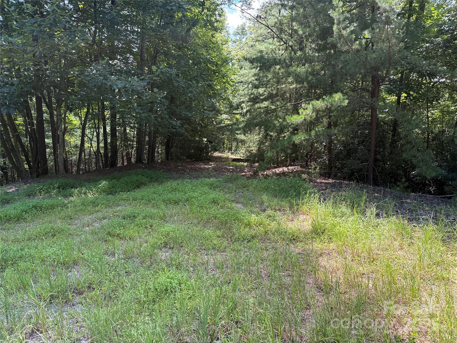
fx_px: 317
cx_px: 228
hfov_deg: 71.6
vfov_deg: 56.8
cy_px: 172
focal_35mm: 24
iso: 80
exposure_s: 1/350
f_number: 1.78
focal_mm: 6.76
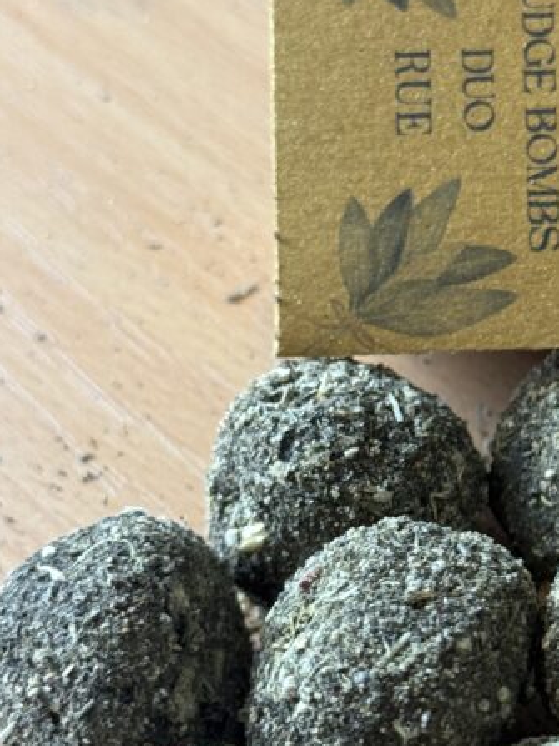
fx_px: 1853
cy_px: 411
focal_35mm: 86
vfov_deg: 22.8
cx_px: 469
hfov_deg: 17.0
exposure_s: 1/50
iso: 125
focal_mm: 6.76
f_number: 1.78
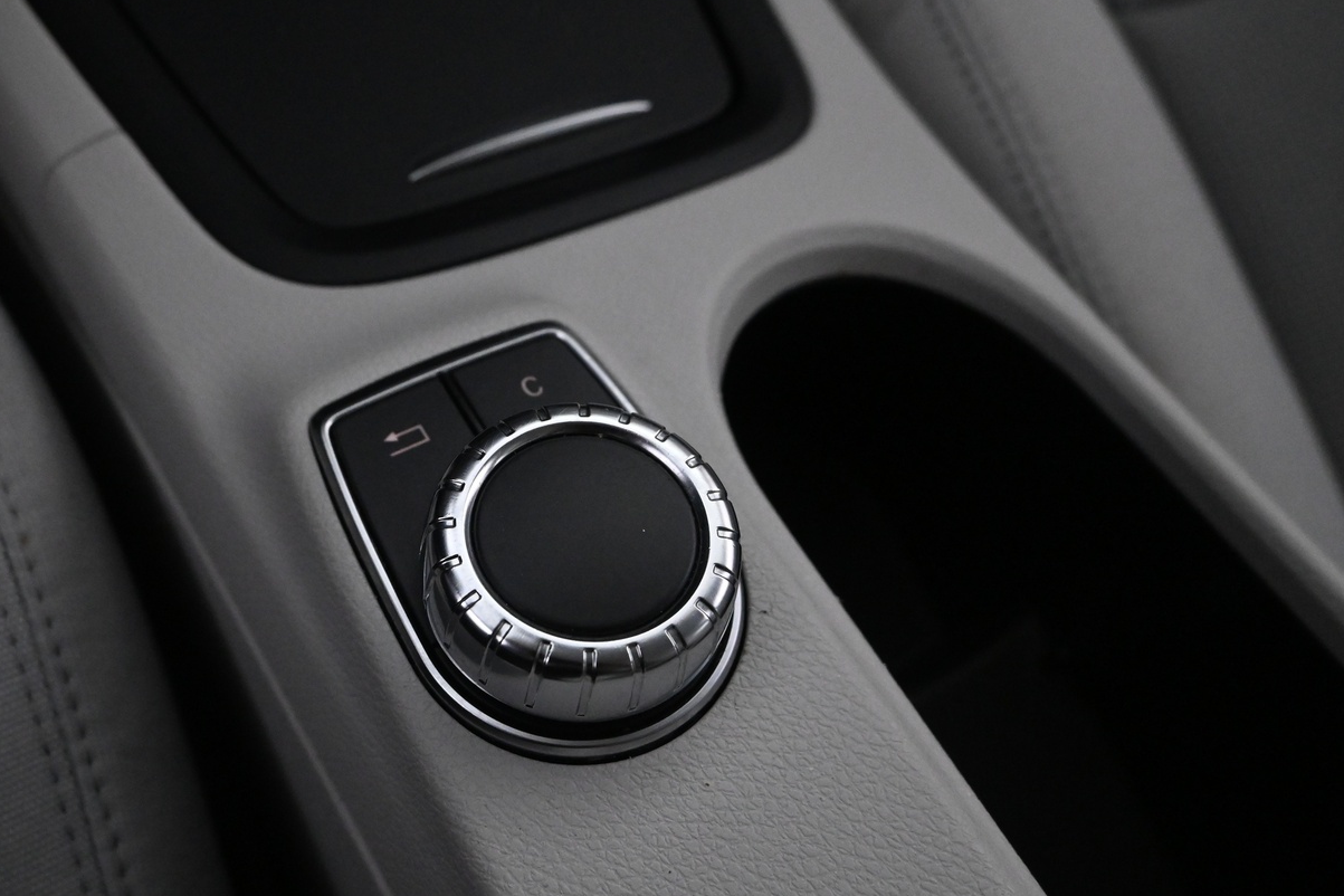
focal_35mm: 35
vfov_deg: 37.5
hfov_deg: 53.4
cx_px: 498
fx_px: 1319
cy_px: 473
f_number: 4.5
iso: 3200
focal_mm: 17.5
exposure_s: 1/60
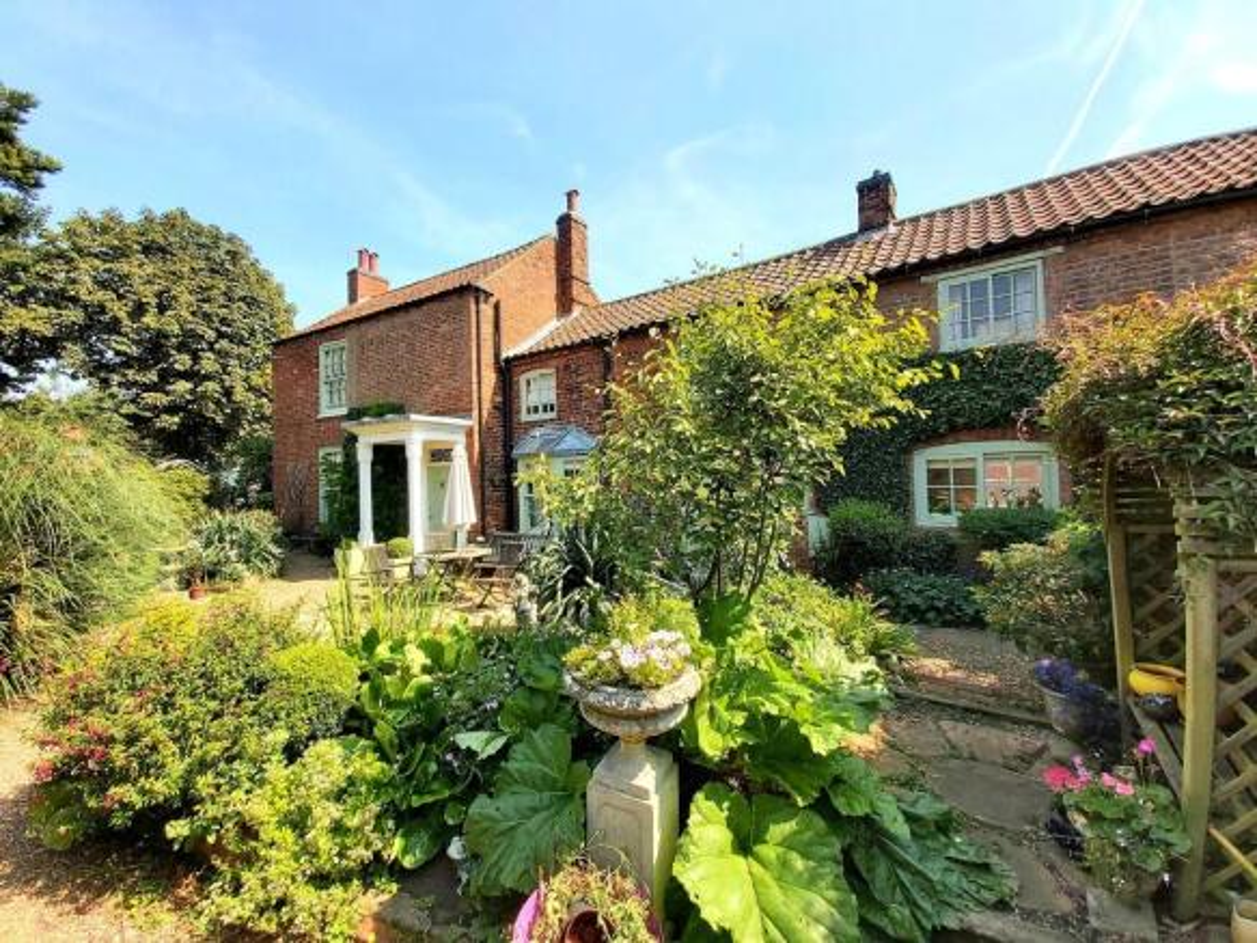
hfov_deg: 110.5
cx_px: 628
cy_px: 472
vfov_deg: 94.5
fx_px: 436
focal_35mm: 12
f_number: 2.2
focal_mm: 1.42
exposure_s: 1/691
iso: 40
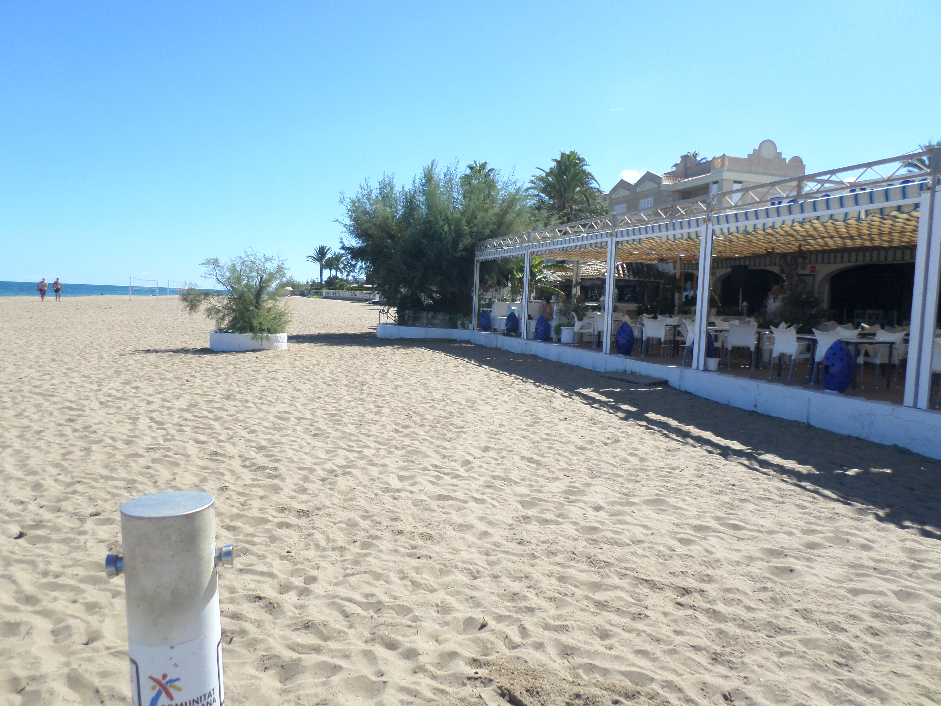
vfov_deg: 54.9
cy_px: 353
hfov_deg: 69.4
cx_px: 470
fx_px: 680
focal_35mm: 25
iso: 80
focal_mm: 4.5
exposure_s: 1/1500
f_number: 2.5
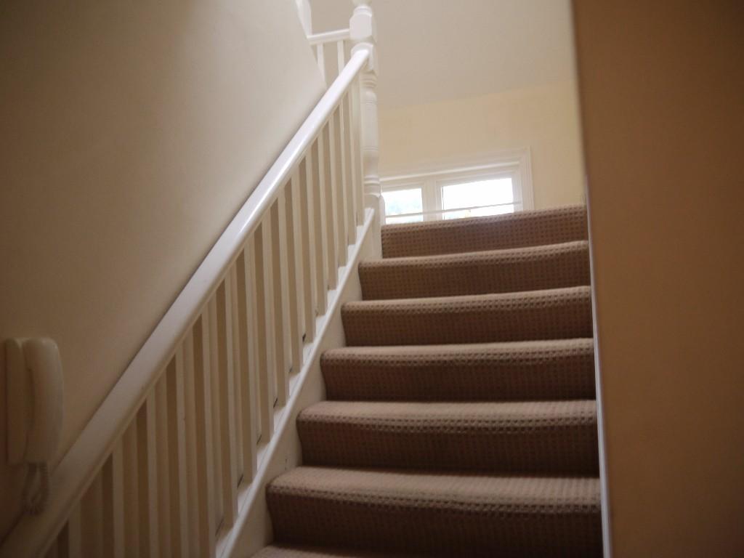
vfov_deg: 49.7
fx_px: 602
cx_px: 372
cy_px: 279
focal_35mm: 28
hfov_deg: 63.4
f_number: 3.5
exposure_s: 1/15
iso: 200
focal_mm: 14
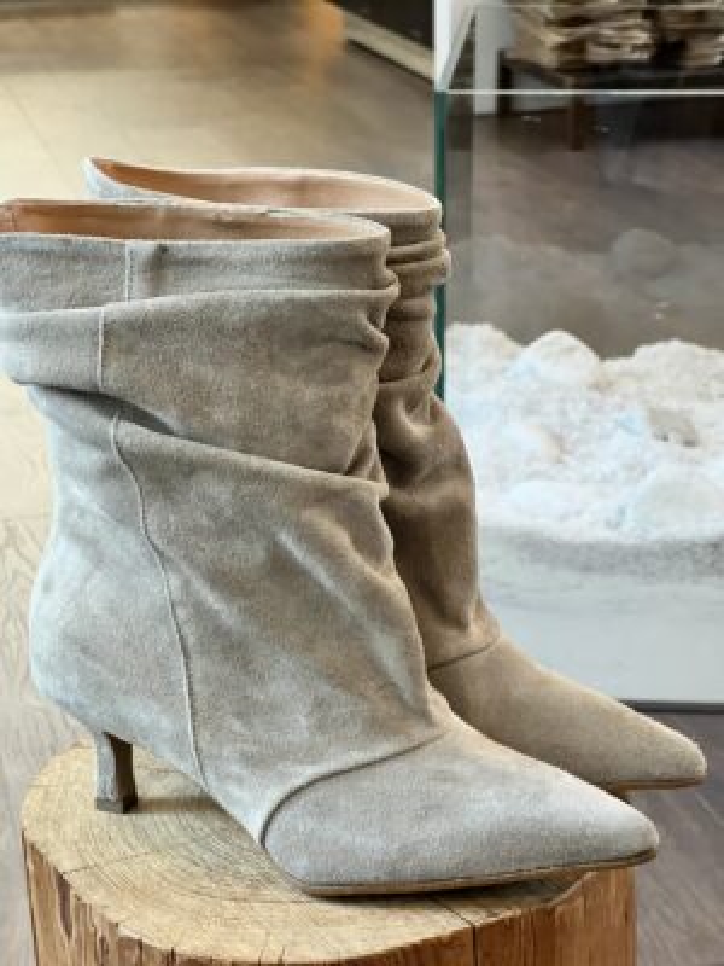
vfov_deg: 25.3
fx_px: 2147
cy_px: 483
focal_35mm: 77
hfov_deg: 19.1
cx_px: 362
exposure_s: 1/50
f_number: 2.8
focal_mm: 9
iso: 640
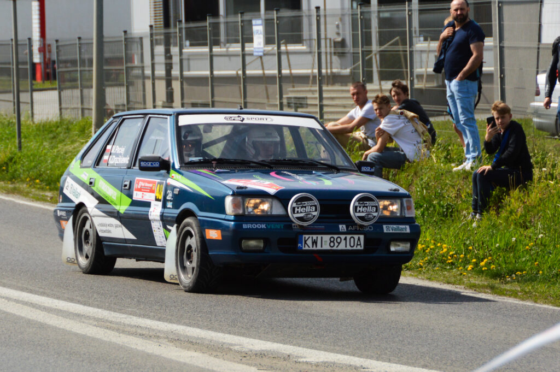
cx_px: 280
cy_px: 186
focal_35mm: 180
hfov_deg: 11.4
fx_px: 2798
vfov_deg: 7.6
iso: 400
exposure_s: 1/3200
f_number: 5.3
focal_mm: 120
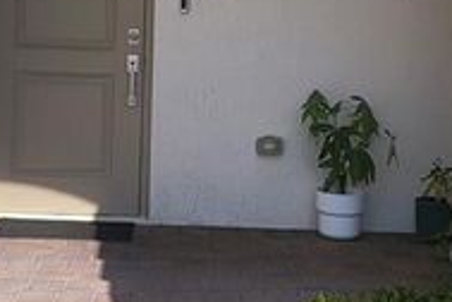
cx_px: 187
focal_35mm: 88
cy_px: 35
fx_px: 1105
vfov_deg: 15.4
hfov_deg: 23.1
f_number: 1.8
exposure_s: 1/3273
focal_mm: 5
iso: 40
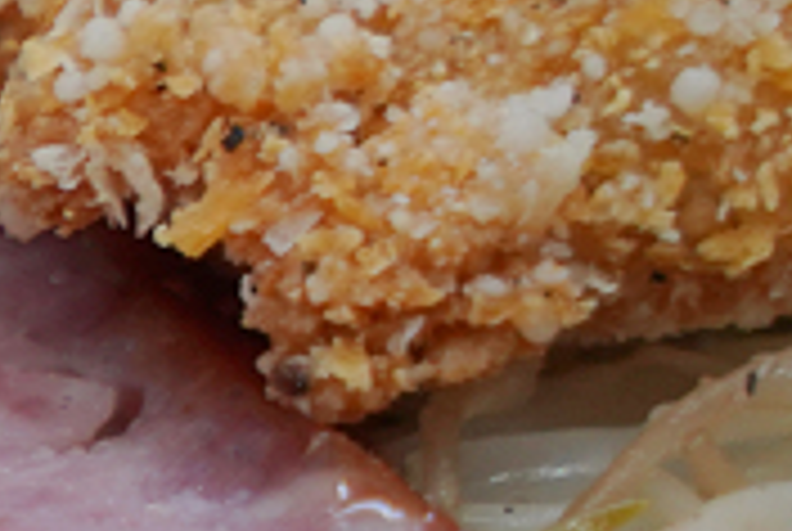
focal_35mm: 510
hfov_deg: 3.9
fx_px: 11239
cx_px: -1580
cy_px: 1062
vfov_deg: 2.7
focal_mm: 75
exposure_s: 1/80
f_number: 4
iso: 800
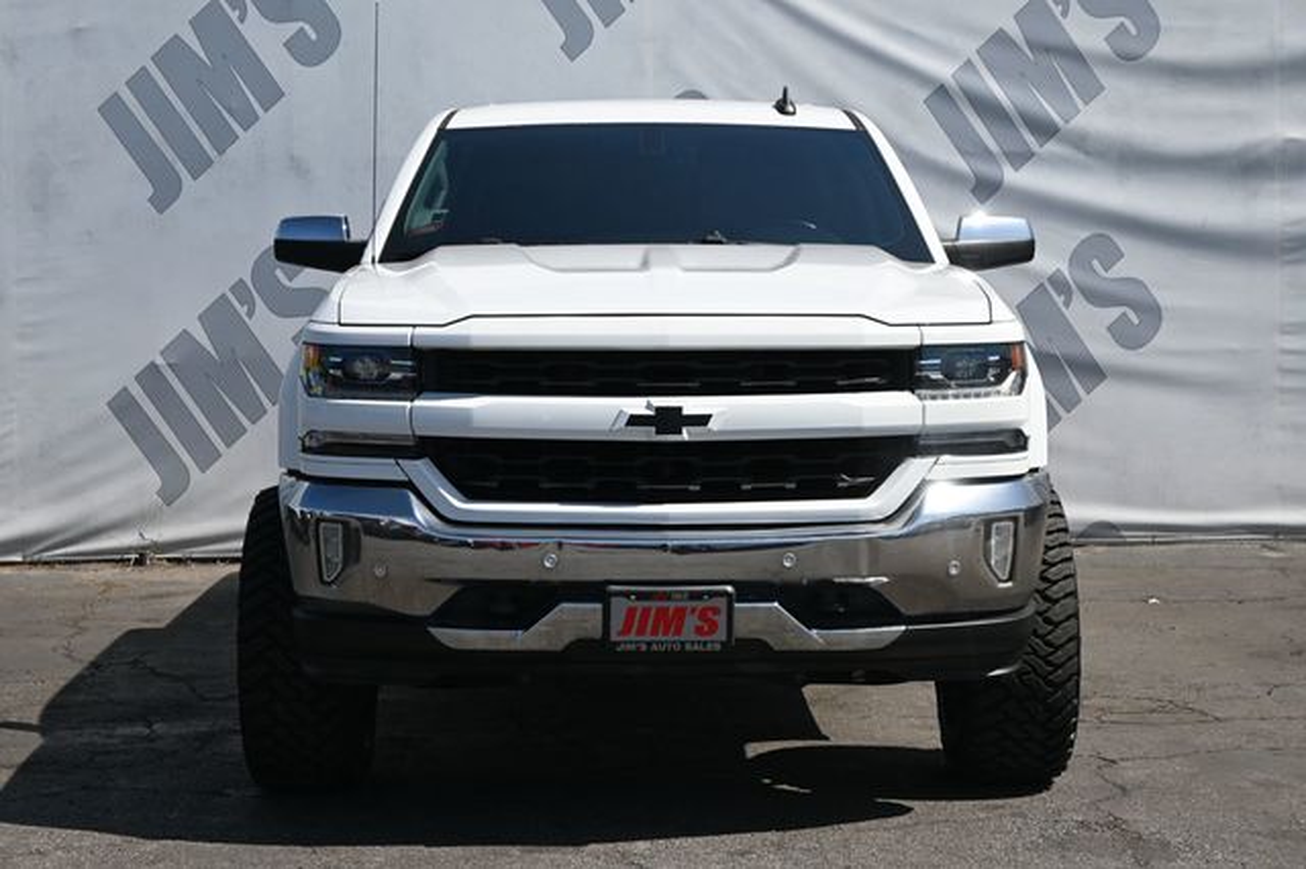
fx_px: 2556
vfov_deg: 19.3
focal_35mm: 70
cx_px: 653
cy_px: 434
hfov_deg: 28.7
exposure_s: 1/320
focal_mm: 47
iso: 100
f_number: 6
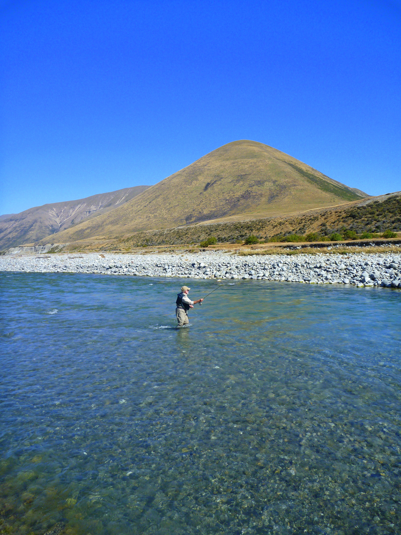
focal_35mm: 28
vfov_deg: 63.4
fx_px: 432
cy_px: 268
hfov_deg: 49.7
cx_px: 200
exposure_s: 1/640
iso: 80
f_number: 3.3
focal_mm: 4.9
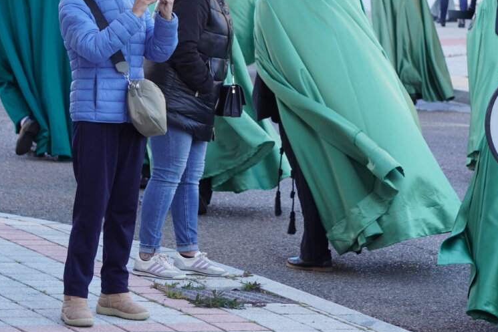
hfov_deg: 11.2
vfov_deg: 7.5
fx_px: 2530
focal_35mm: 183
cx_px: 358
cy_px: 121
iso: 400
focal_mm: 71
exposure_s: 1/160
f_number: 5.6
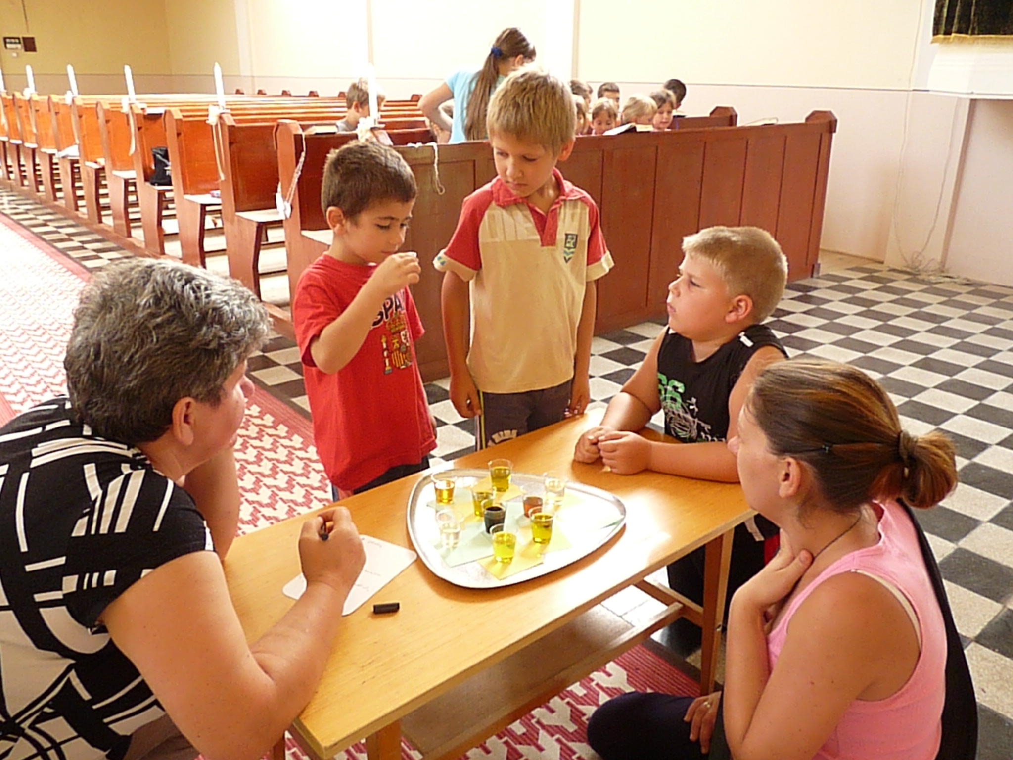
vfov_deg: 51.4
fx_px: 790
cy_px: 380
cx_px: 506
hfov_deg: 65.3
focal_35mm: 27
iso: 800
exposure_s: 1/60
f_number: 2.8
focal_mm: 4.8
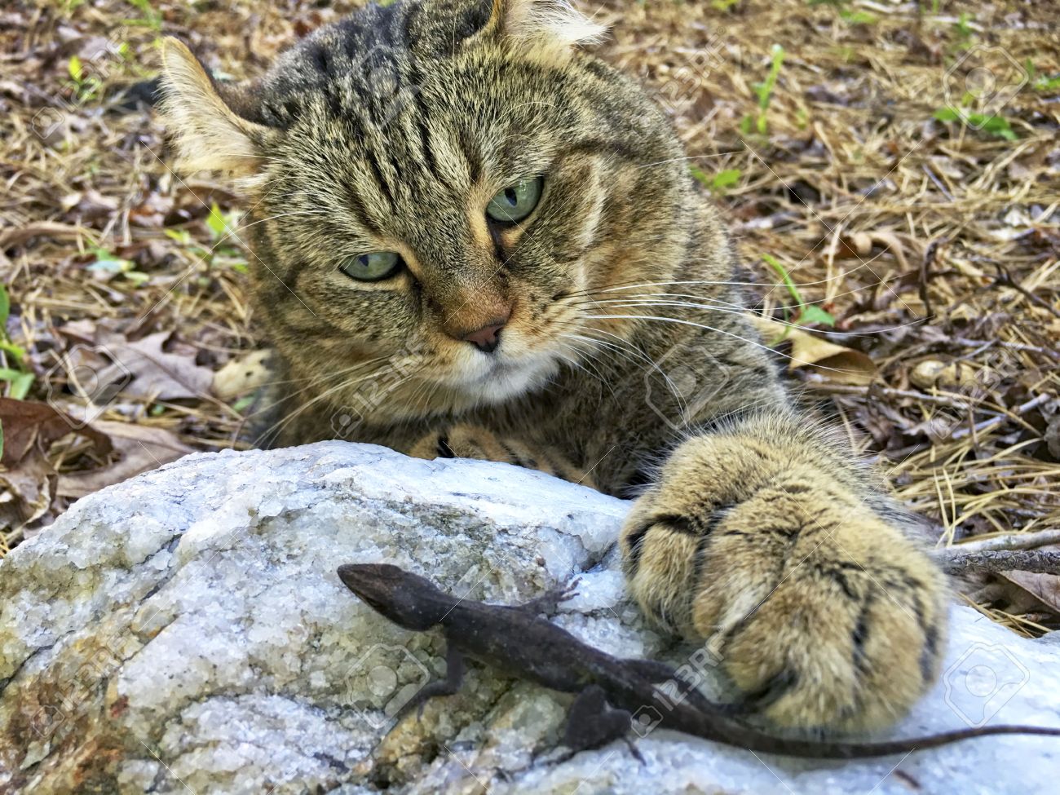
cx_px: 530
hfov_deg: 61.7
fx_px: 888
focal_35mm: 29
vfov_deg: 48.2
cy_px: 398
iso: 25
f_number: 2.2
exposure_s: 1/40
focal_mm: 4.15
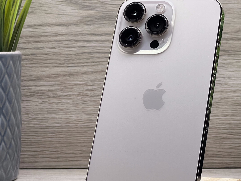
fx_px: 989
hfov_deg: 13.9
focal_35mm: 142
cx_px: 177
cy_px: 119
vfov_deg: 10.4
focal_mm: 9
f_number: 2.8
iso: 80
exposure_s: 1/100
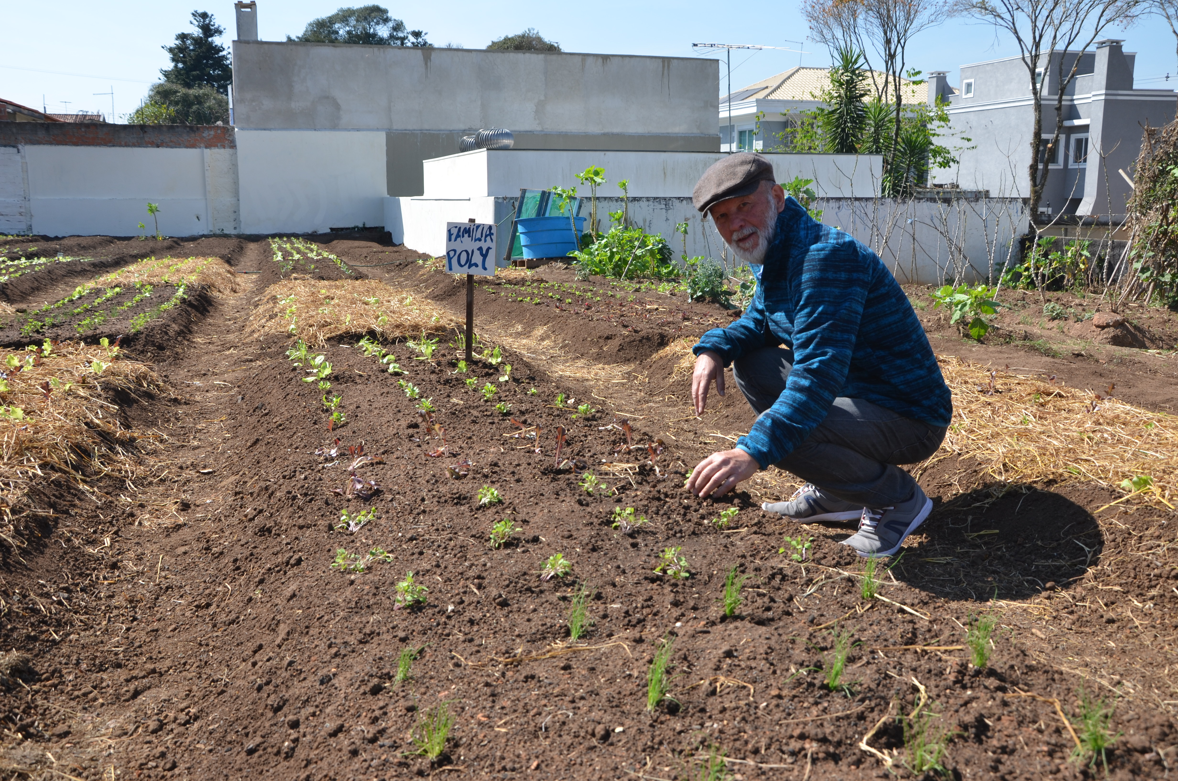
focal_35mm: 33
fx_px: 1078
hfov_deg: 57.3
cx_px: 589
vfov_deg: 39.8
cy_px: 390
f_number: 8
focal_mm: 22
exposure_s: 1/250
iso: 140
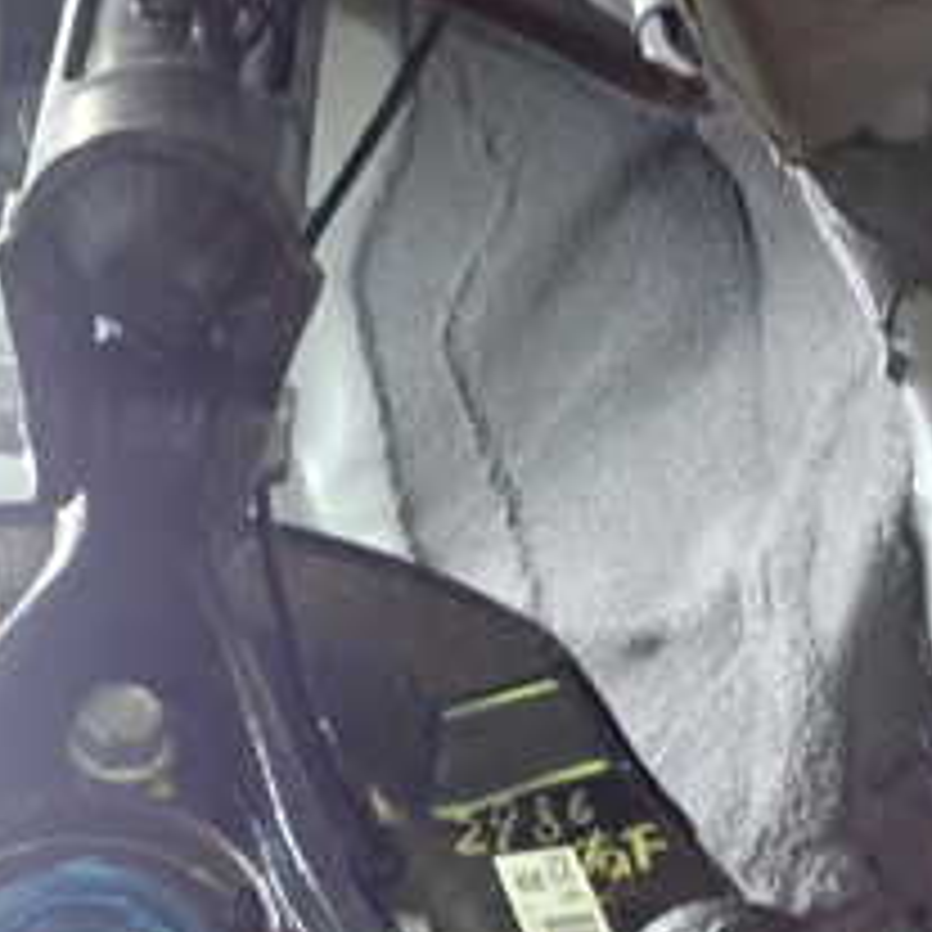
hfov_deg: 21.8
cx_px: 36
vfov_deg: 22.2
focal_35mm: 77
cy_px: 752
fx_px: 2345
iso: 400
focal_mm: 5.4
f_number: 2.3
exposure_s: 1/30
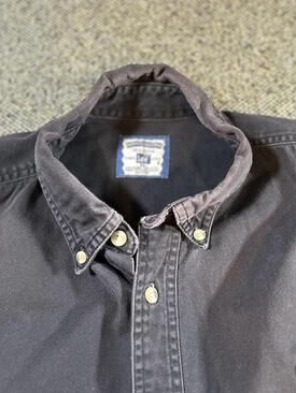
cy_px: 191
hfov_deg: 51.4
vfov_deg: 65.3
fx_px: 307
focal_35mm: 27
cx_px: 144
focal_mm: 5.7
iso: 500
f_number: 1.5
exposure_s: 1/40
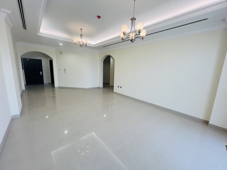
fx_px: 85
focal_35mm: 13
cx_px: 114
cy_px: 85
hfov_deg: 106.2
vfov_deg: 89.9
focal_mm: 1.57
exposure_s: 1/100
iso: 80
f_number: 1.8
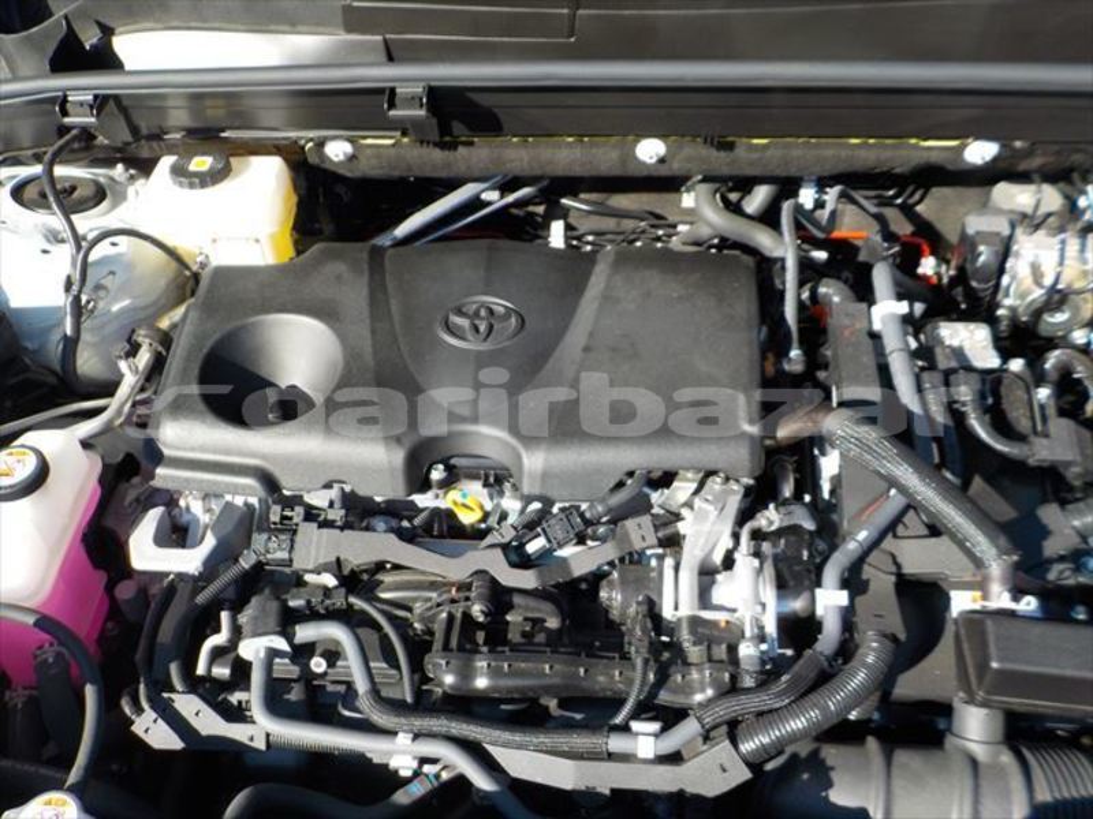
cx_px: 546
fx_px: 947
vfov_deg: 46.8
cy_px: 410
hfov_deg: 60.0
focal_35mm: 30
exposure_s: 1/400
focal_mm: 4.1
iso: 125
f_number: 3.3
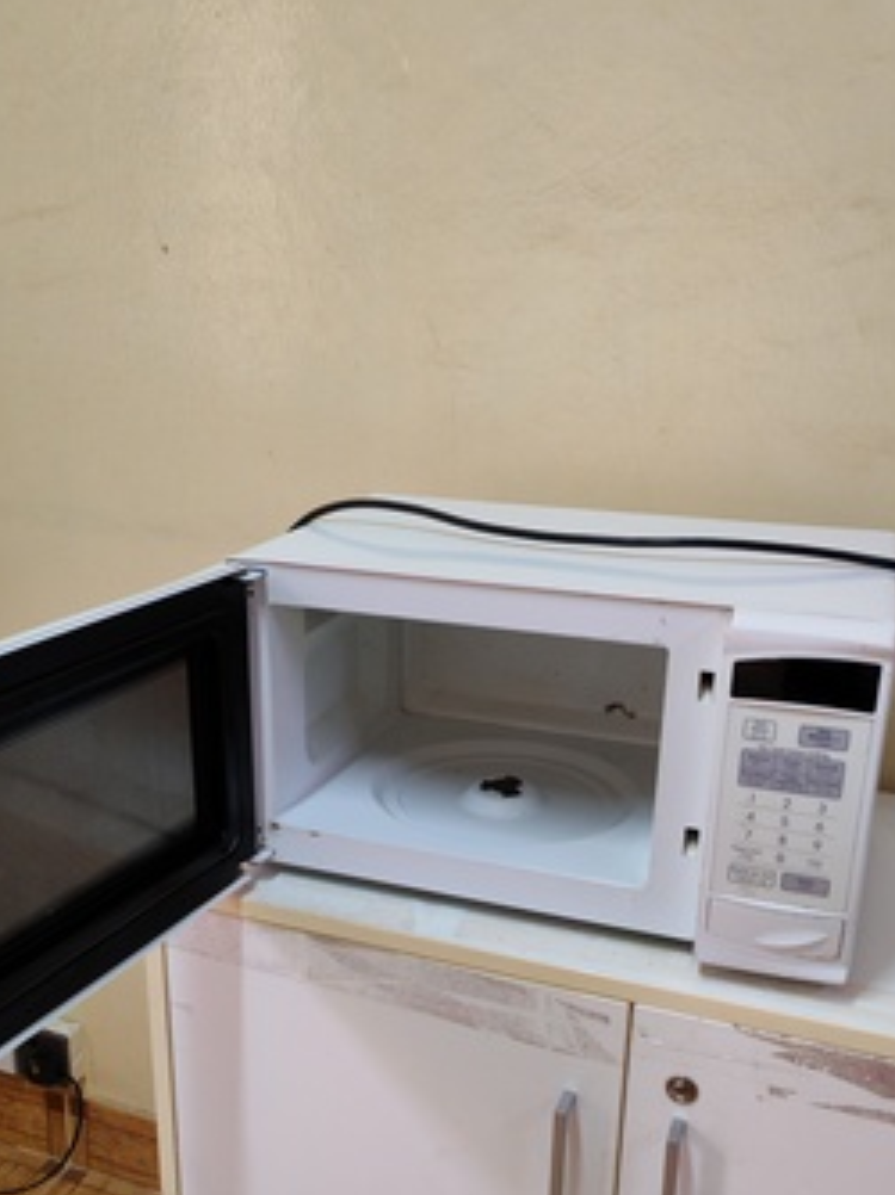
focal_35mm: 37
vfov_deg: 49.8
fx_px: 1277
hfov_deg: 38.4
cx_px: 338
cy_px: 725
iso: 800
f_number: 1.95
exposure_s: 1/100
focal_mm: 5.52
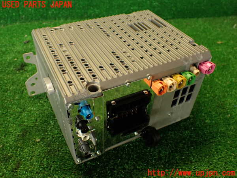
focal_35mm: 32
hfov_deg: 56.8
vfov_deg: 44.2
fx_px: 219
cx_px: 118
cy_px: 89
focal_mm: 5.79
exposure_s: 1/30
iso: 200
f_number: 2.4
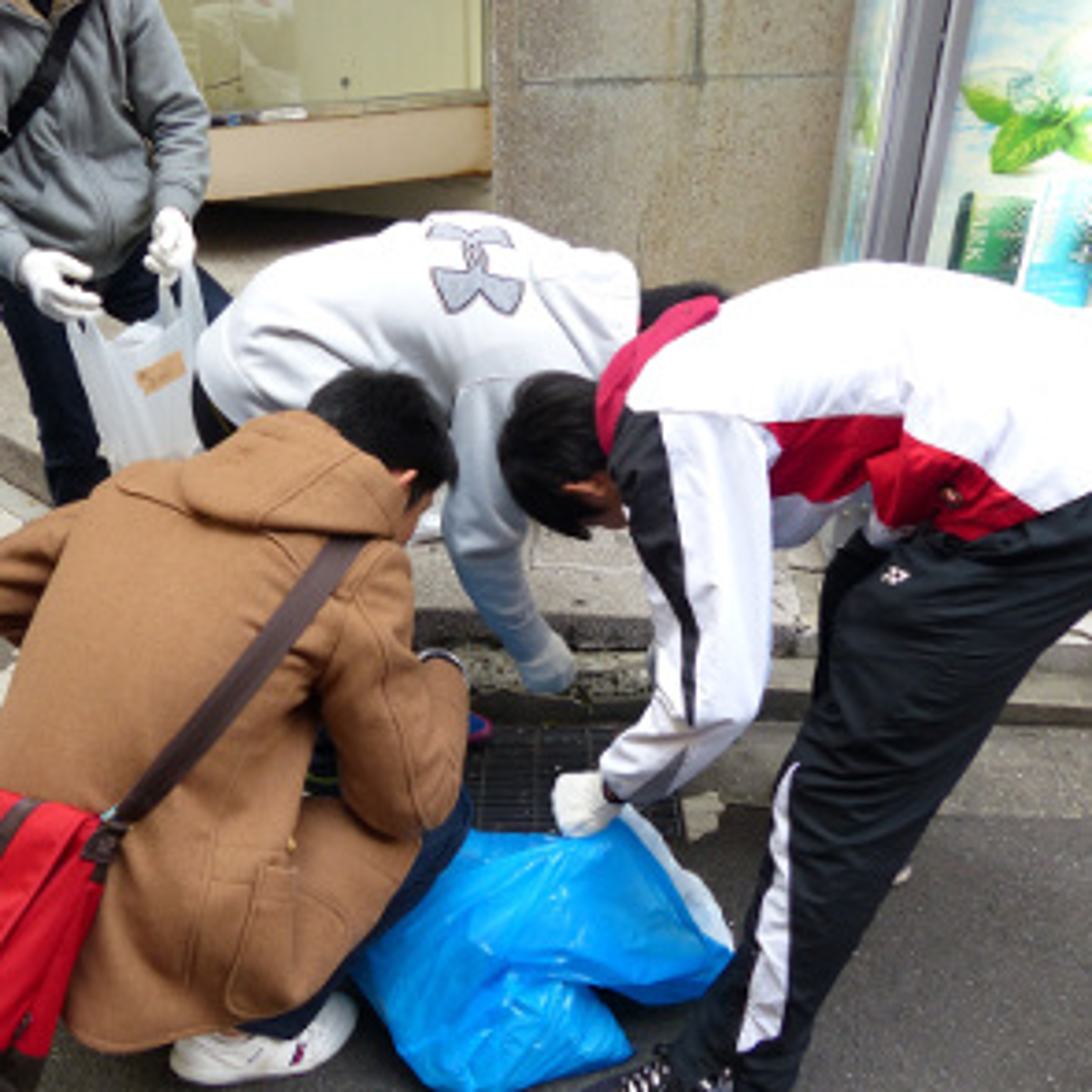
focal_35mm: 30
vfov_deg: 54.0
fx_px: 1071
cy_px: 548
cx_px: 396
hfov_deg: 53.3
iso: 200
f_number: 2.8
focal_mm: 4.5
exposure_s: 1/200
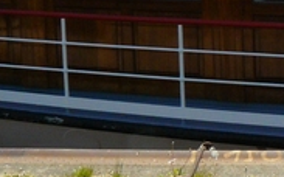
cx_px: 351
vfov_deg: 10.2
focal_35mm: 125
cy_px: -81
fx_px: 967
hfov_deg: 16.0
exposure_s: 1/400
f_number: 6.3
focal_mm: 6
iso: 200
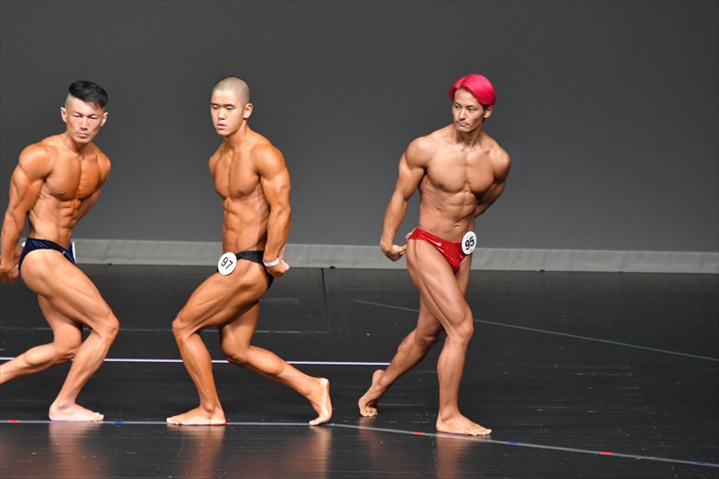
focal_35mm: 345
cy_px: 240
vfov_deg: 4.0
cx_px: 360
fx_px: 6887
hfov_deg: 6.0
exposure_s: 1/400
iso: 5000
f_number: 5.6
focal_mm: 230
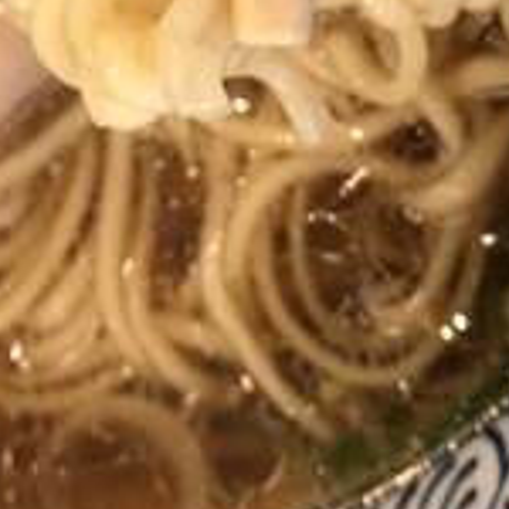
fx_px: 1647
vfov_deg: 16.6
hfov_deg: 17.5
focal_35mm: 99
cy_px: -146
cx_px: 159
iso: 100
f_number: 1.8
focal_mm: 3.99
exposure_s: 1/30
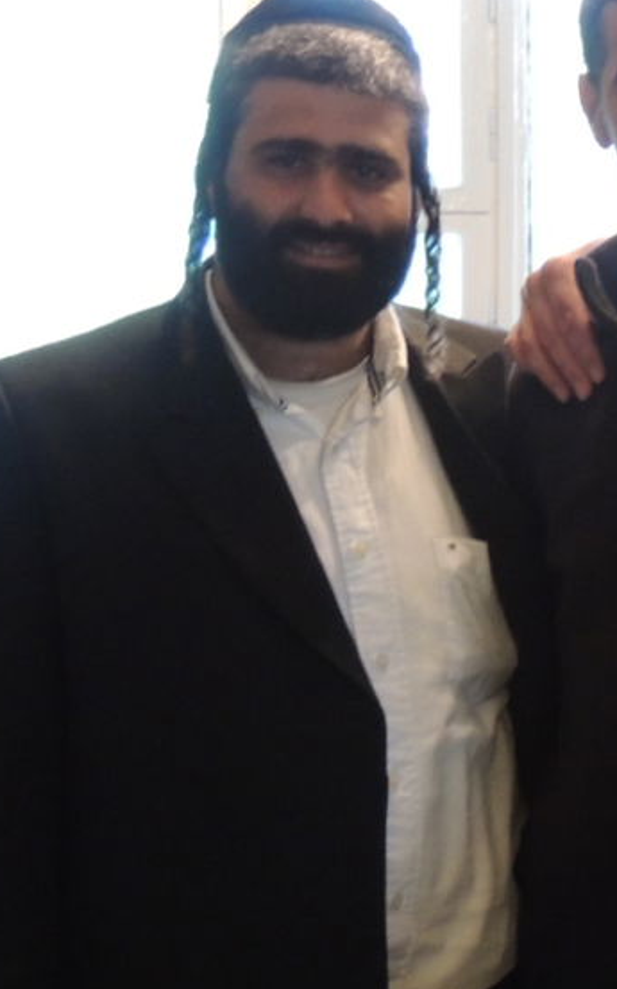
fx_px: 2532
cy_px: 447
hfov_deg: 13.3
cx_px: 826
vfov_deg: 22.1
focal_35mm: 94
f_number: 3.3
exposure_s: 1/13
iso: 560
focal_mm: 6.2
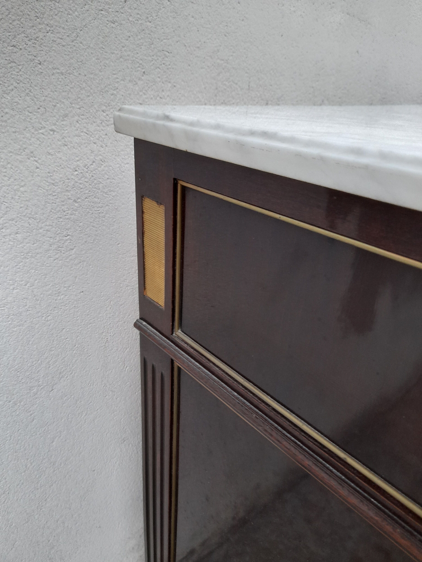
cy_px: 281
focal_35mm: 25
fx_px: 406
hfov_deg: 54.9
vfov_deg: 69.4
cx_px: 211
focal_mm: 4.6
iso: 250
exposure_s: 1/60
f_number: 2
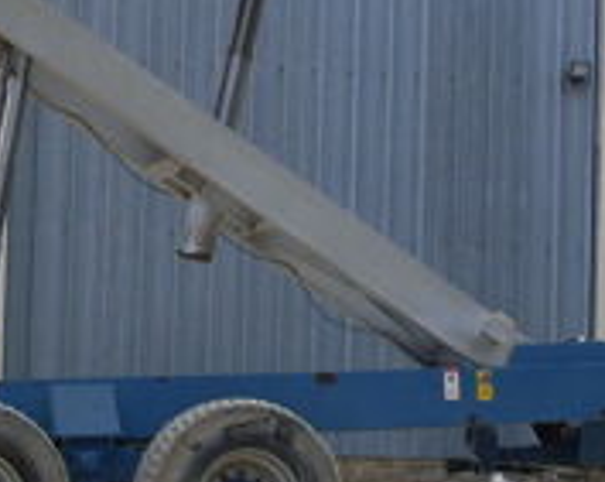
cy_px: 58
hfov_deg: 9.0
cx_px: 284
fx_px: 3843
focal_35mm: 215
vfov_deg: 7.2
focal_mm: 13.5
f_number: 4
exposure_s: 1/500
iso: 80
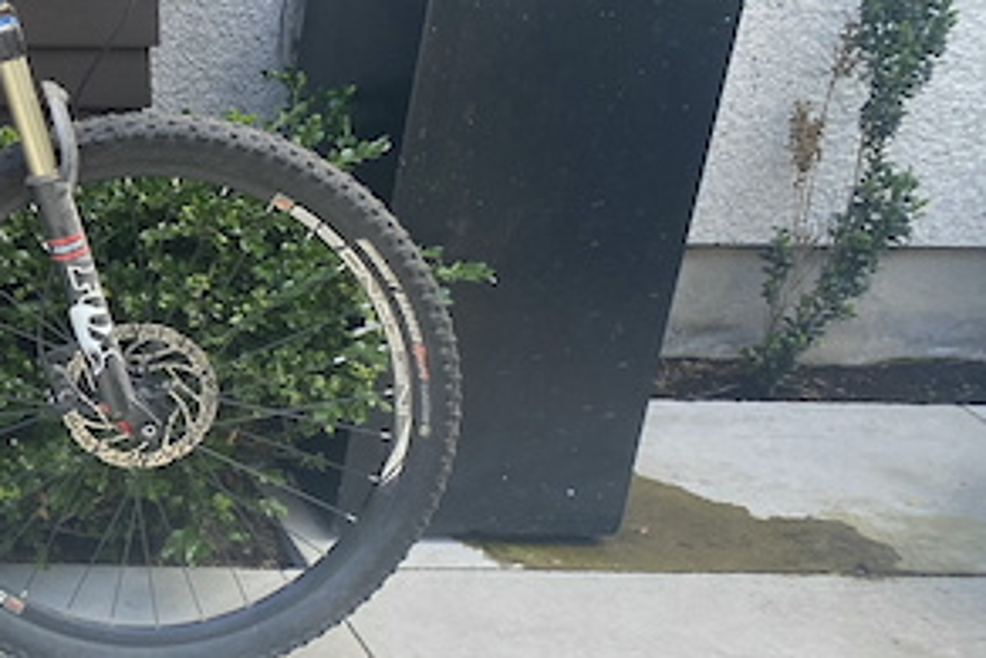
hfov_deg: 23.7
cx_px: -341
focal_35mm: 74
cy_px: 253
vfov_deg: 18.4
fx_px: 2028
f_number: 1.8
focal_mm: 4.25
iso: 32
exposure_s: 1/170
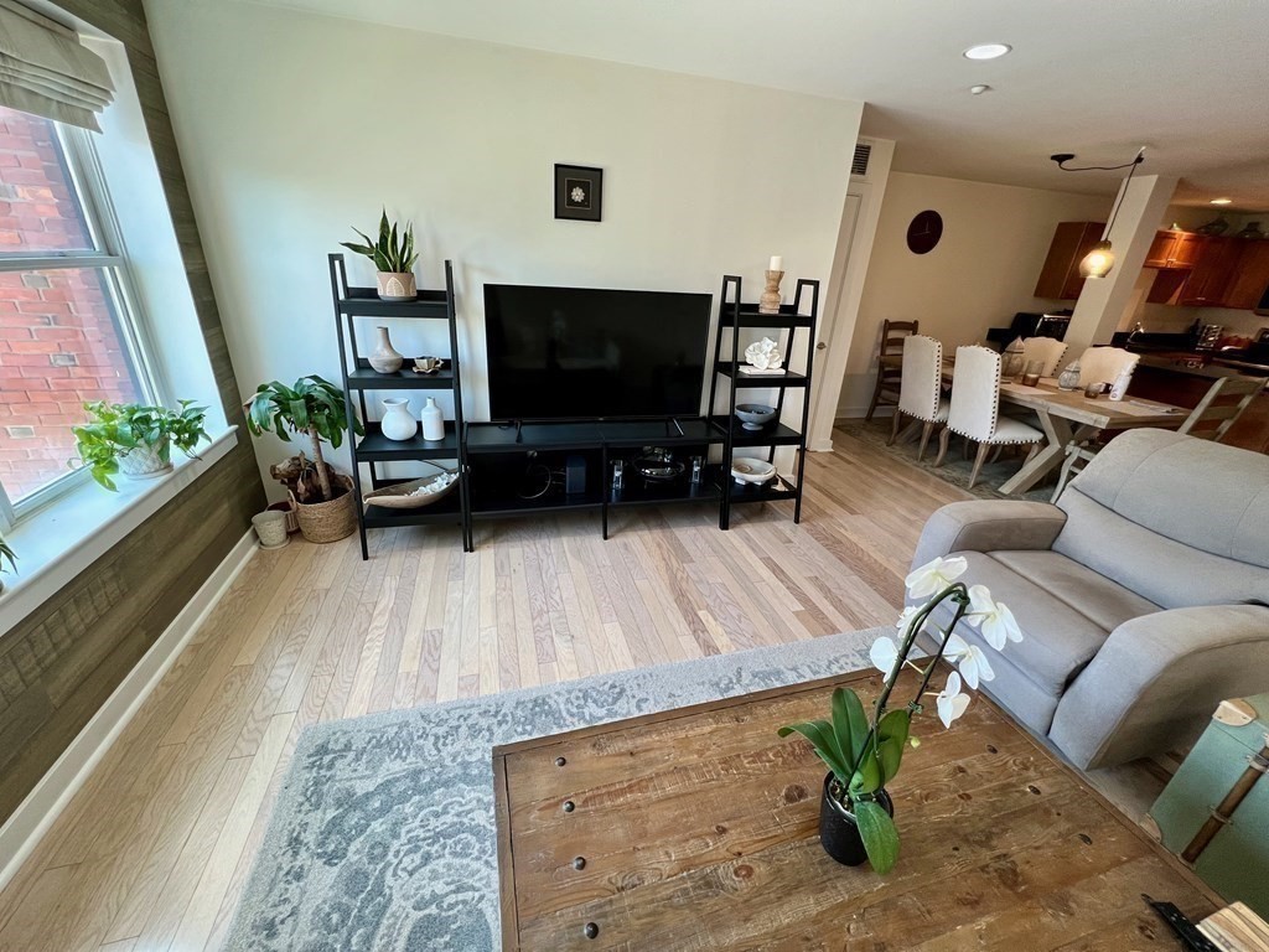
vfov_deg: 89.9
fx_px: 477
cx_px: 634
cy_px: 476
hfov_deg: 106.2
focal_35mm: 13
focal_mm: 1.57
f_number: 1.8
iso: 200
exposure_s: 1/120
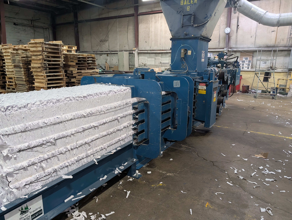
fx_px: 203
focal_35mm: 24
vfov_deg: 56.9
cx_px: 146
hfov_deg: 71.5
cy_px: 110
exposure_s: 1/120
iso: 630
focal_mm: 6.9
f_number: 1.68
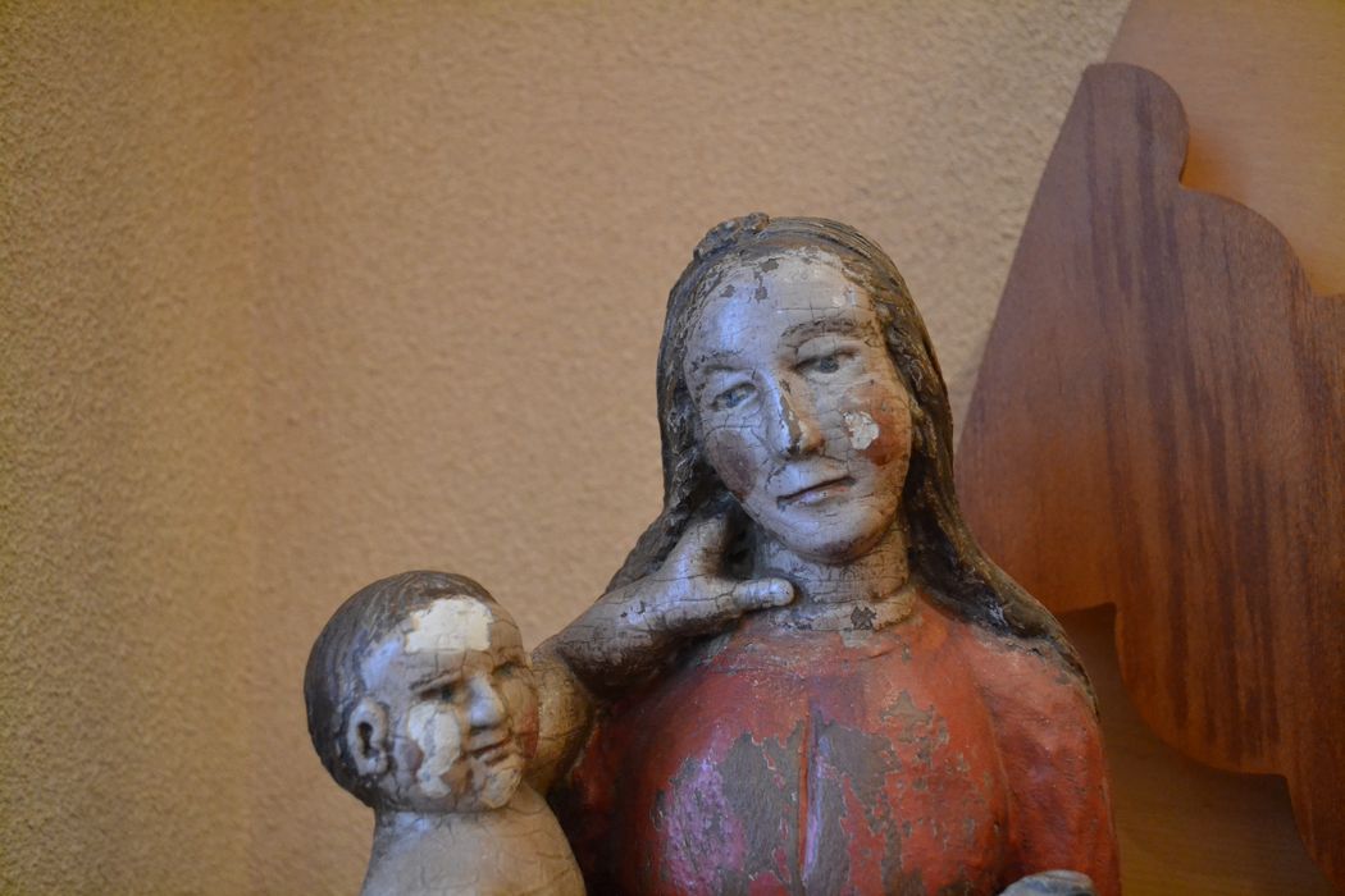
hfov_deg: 57.2
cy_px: 448
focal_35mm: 33
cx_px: 672
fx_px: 1233
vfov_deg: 40.0
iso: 3200
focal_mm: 22
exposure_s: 1/60
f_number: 4
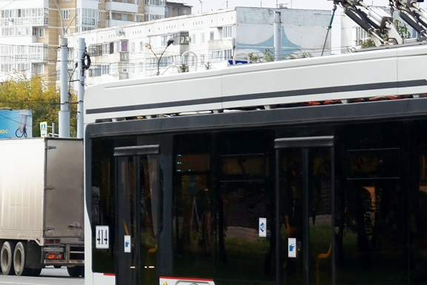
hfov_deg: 9.5
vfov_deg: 6.4
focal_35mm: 214
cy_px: 131
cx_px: 509
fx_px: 2537
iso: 200
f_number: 6.3
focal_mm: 55
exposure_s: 1/800
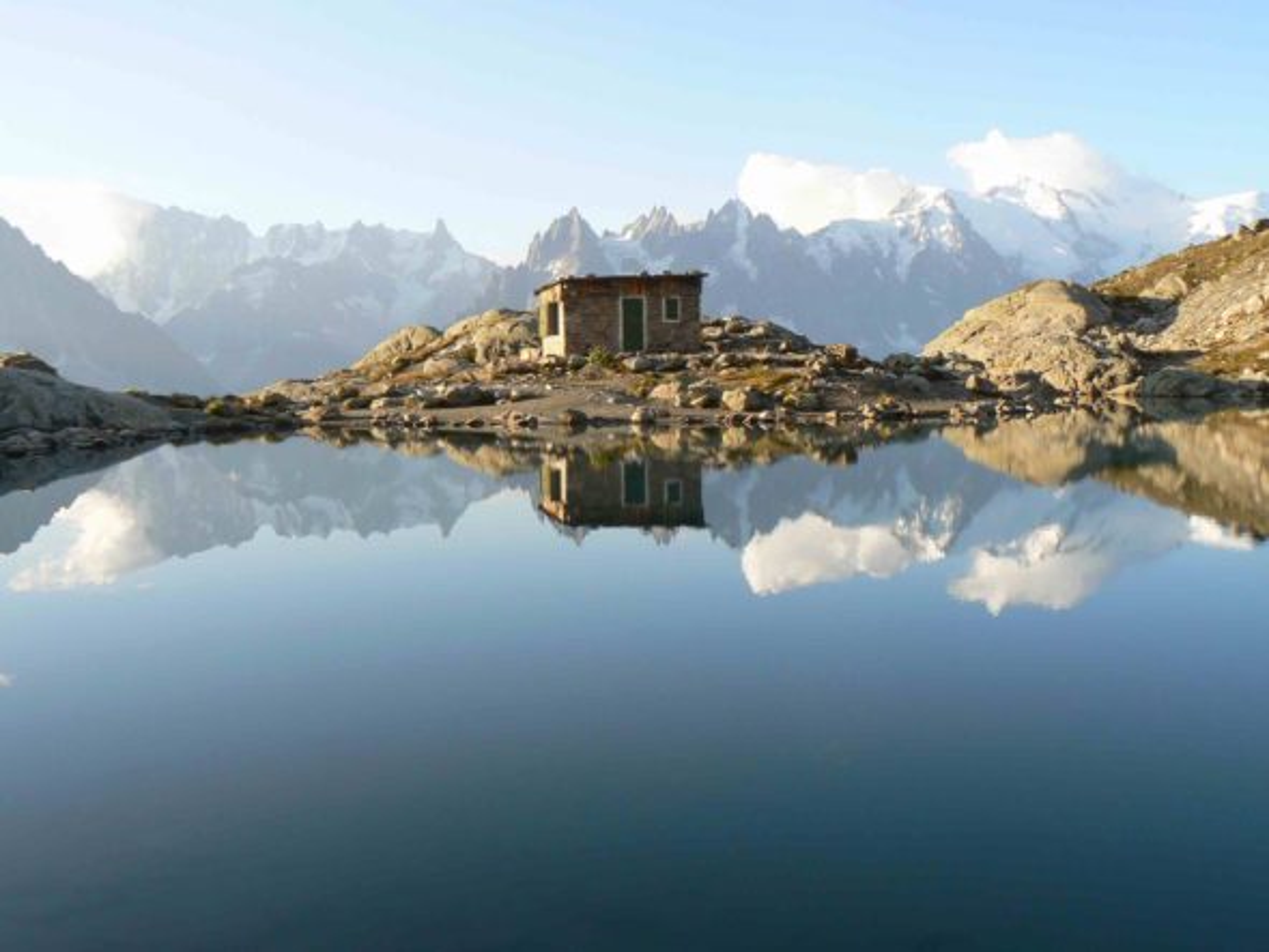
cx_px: 634
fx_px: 1320
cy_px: 476
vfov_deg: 39.7
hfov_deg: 51.3
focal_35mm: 36
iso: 80
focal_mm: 6
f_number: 5.6
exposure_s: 1/200
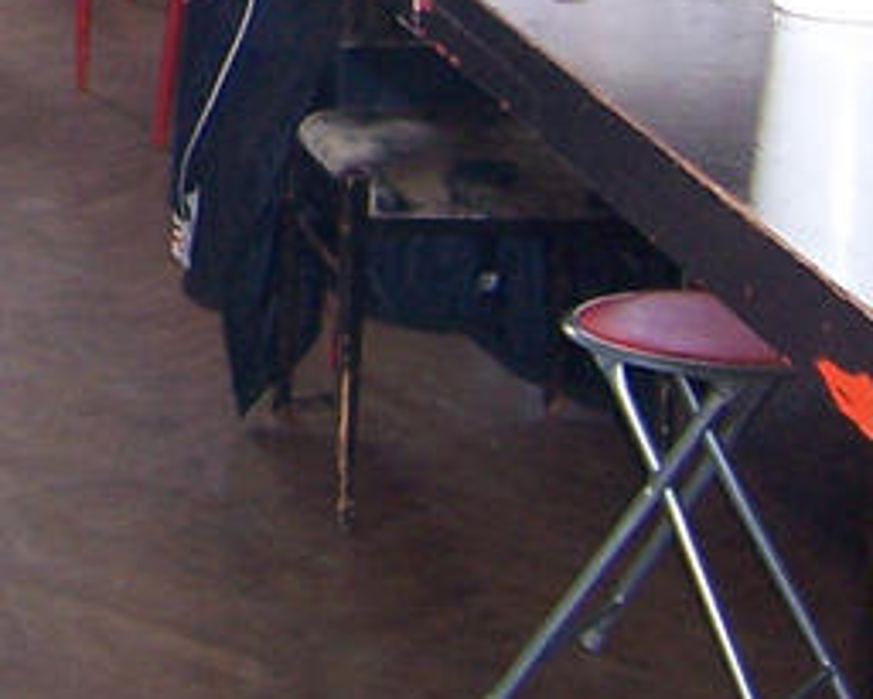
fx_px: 3334
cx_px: -627
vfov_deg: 11.2
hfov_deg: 13.6
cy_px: -539
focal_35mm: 129
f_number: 2.8
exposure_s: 1/60
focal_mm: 5.5
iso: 140
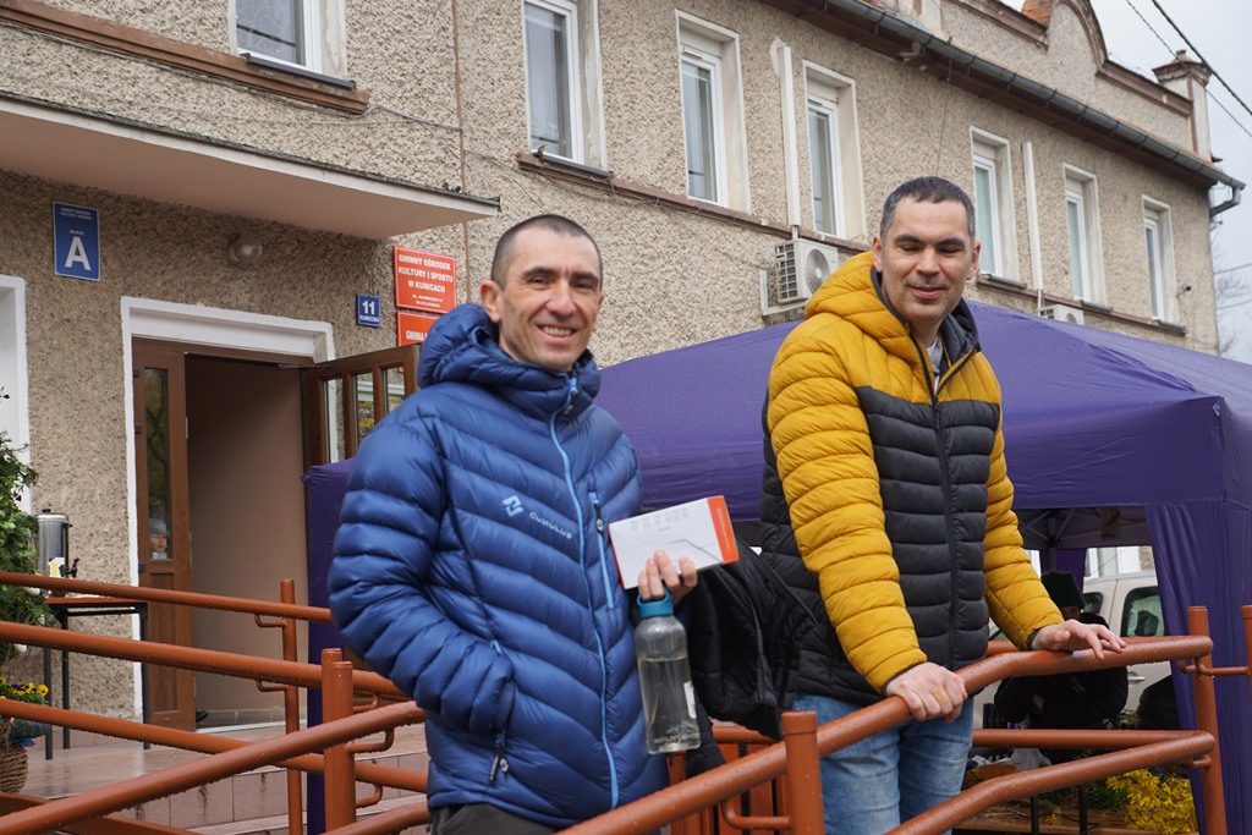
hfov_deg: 37.8
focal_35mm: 52
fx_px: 1826
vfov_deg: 25.8
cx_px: 626
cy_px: 418
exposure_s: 1/400
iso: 100
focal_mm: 35
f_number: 4.5
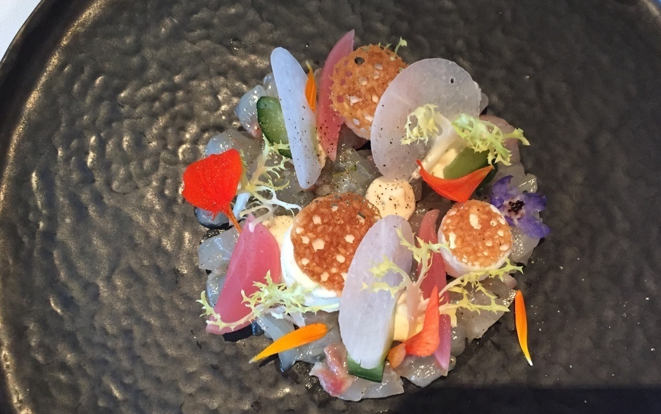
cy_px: 208
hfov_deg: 61.2
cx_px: 332
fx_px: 559
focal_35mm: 31
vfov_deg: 40.6
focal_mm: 4.15
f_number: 2.2
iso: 250
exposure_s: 1/17
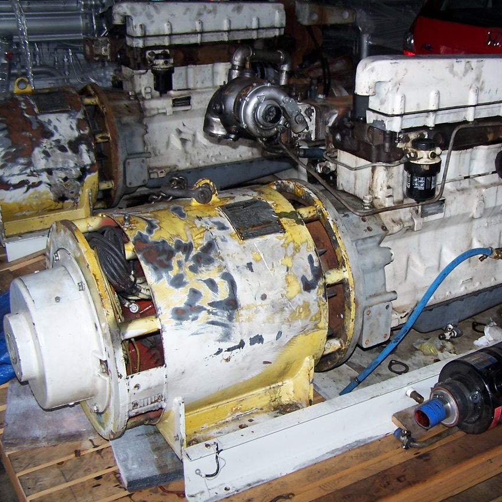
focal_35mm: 47
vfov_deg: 36.1
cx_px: 326
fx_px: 771
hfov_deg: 35.8
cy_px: 246
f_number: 2.8
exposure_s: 1/60
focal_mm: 6.3
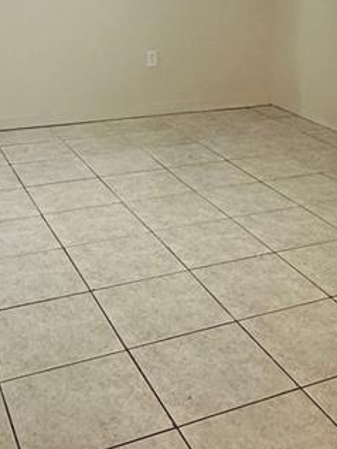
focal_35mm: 53
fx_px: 688
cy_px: 149
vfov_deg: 35.8
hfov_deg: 27.4
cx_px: 211
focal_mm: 2.22
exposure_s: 1/60
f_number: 2.2
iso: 640
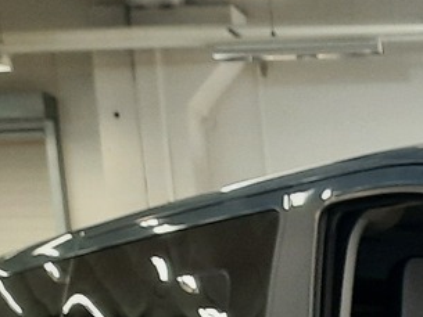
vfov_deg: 11.0
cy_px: 716
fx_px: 1443
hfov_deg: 14.8
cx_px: 727
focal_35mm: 118
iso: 160
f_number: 2
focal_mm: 4.6
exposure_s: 1/50
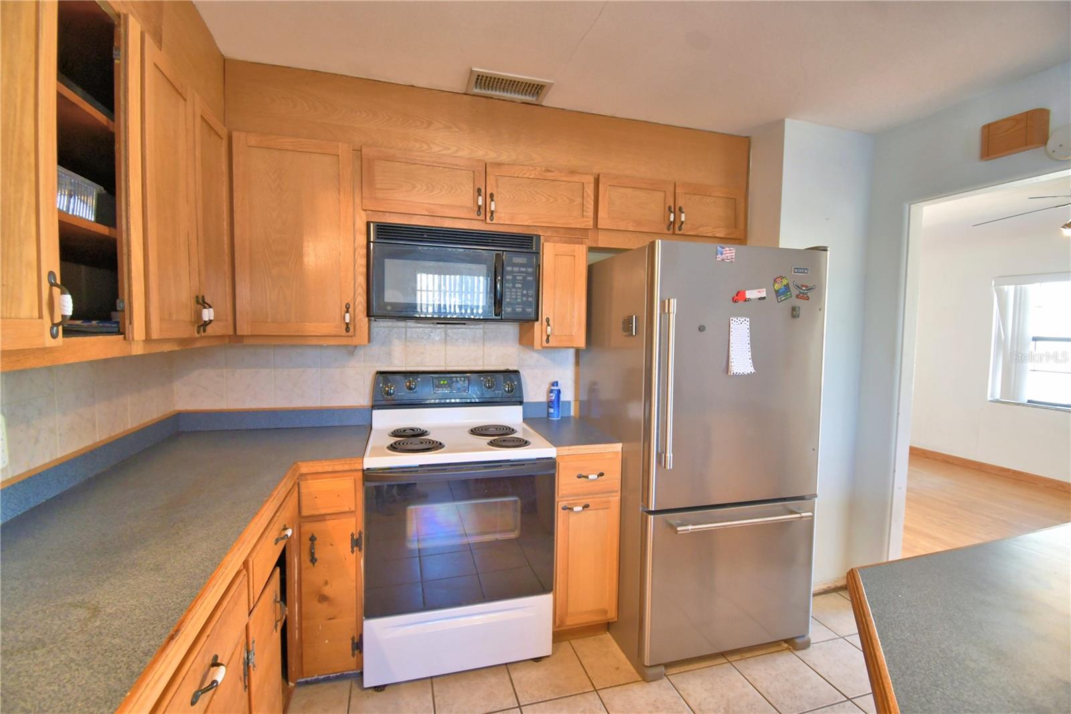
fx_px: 446
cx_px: 536
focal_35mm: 15
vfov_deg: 77.3
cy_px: 357
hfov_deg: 100.4
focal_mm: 10
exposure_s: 1/30
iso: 720
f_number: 4.5
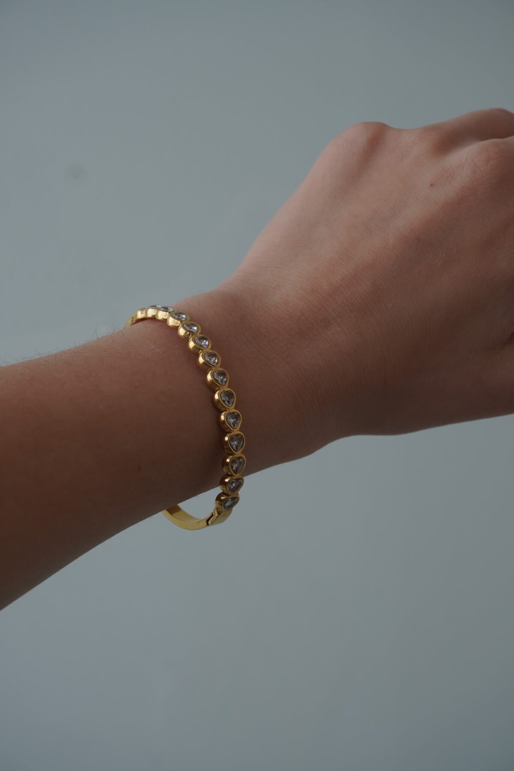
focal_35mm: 70
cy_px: 386
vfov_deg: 28.6
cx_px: 257
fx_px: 1510
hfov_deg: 19.3
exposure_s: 1/80
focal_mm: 47
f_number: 8
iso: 100
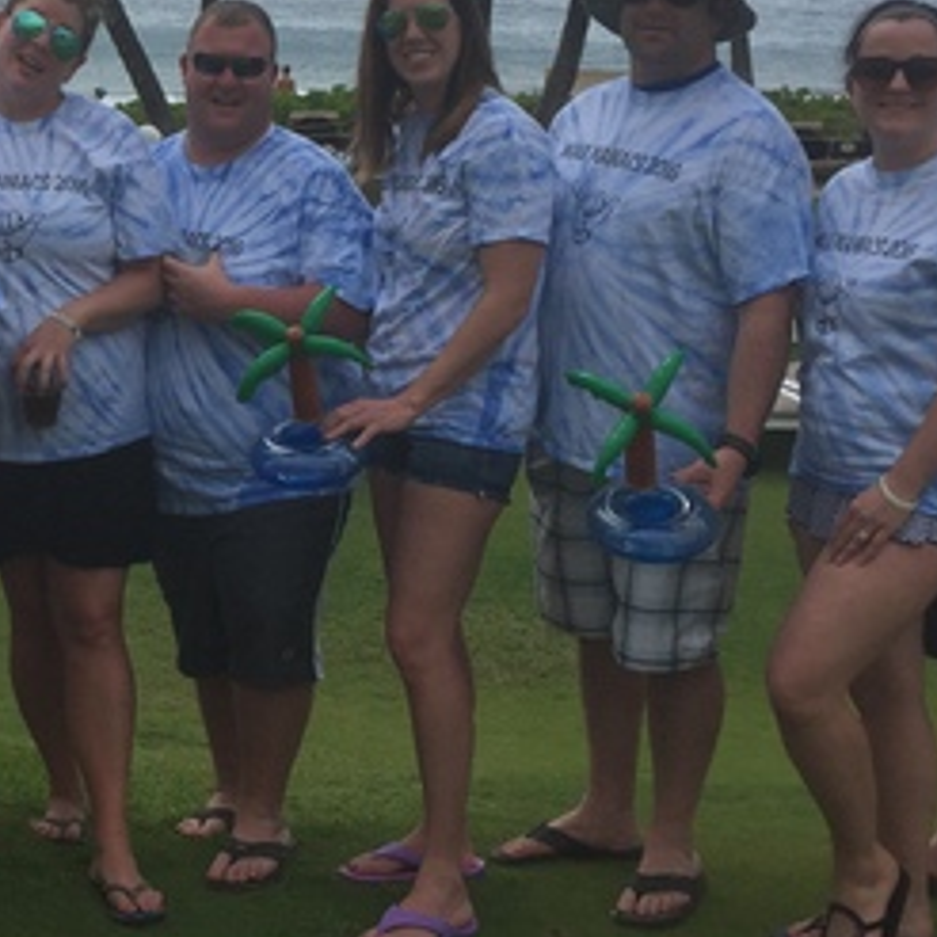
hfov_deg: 22.1
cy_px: 324
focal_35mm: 75
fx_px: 2297
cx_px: -34
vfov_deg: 23.0
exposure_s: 1/3968
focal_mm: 4.15
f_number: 2.2
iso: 32
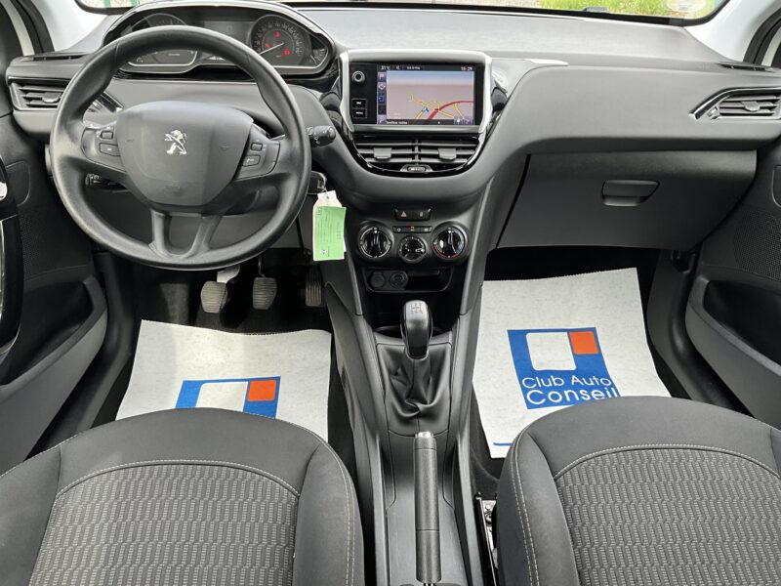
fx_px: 654
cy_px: 293
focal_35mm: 29
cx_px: 390
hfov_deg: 61.7
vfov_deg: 48.2
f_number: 1.8
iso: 40
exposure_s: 1/122
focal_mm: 3
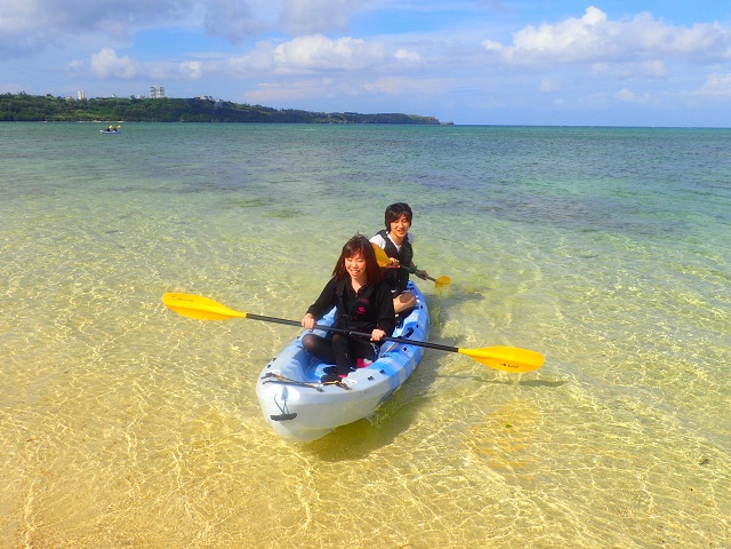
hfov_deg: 60.0
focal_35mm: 30
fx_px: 634
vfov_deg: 46.8
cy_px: 274
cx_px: 366
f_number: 9
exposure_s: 1/250
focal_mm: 5.5
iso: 100
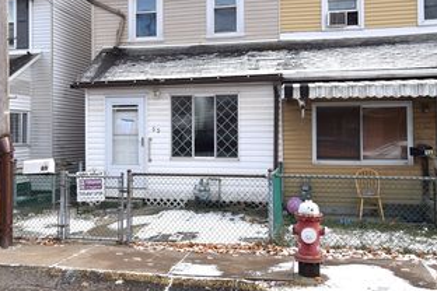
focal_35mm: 41
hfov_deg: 47.2
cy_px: 121
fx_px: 495
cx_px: 164
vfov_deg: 32.7
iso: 200
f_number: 8
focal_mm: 17
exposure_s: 1/250
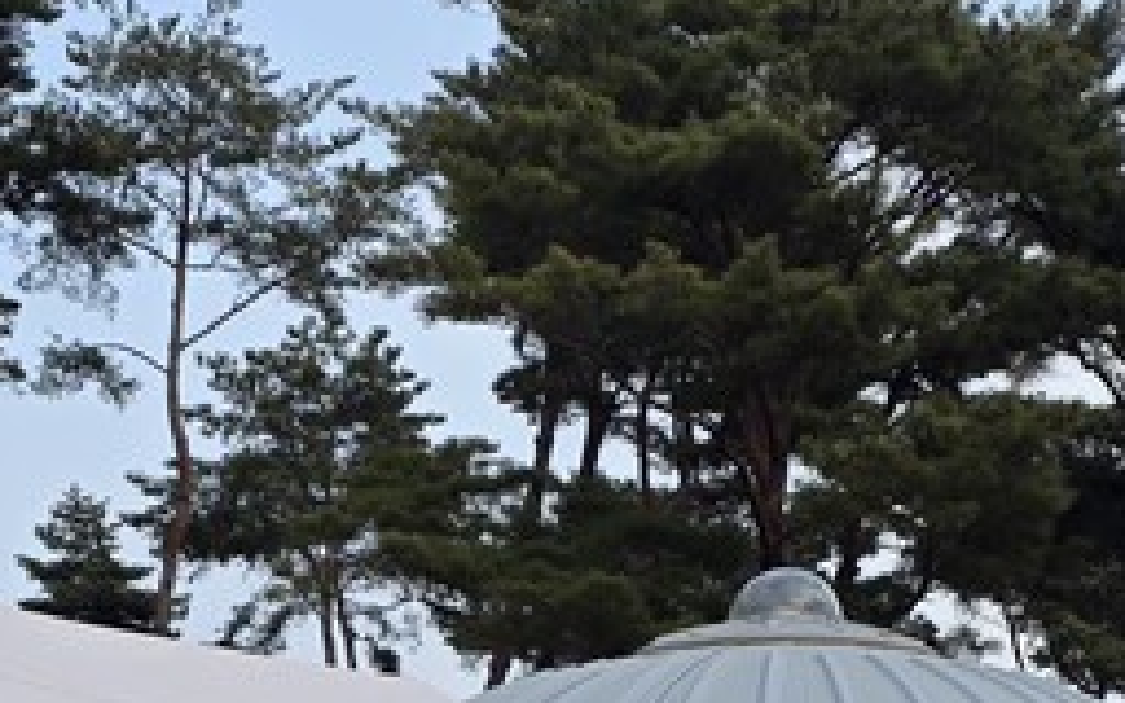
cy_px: 1199
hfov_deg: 20.1
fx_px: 3158
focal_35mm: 103
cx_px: 360
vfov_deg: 11.9
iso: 80
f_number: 1.7
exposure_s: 1/2456
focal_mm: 6.3
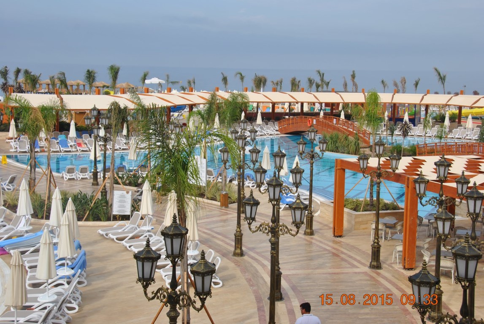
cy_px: 162
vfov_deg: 25.8
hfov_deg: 37.8
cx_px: 242
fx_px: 707
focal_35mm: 52
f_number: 8
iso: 100
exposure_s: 1/250
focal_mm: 35
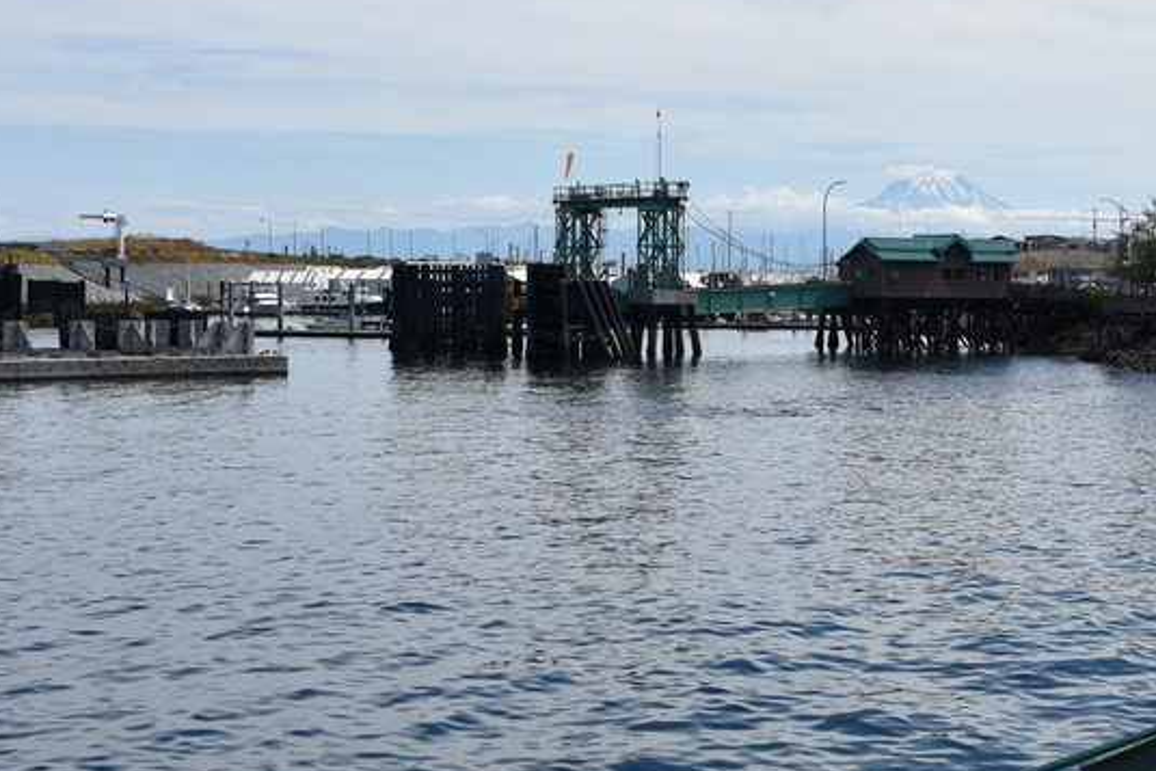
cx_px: 916
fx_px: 2152
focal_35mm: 67
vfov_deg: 20.3
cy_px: 339
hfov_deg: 29.4
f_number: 9
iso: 100
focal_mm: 28
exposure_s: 1/320
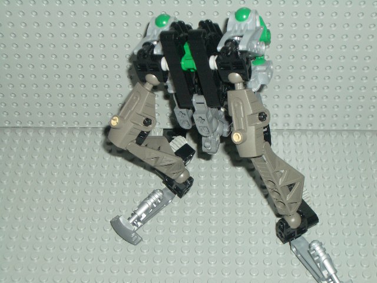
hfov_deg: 26.3
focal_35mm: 74
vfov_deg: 19.9
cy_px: 142
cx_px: 188
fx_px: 806
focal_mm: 12.2
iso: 100
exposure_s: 1/60
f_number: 3.9
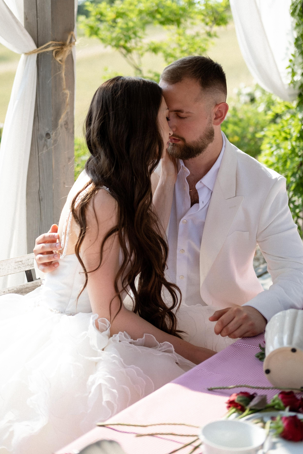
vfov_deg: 32.8
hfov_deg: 22.3
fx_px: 770
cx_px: 149
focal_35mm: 61
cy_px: 193
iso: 160
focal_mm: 35
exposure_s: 1/2400
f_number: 2
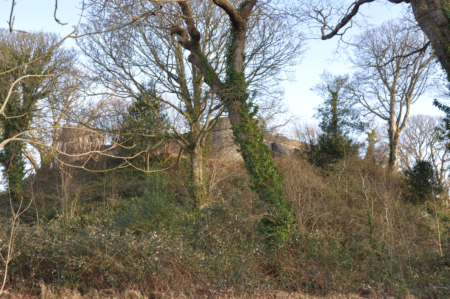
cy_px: 150
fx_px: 562
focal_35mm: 45
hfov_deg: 43.7
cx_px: 225
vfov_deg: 29.8
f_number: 8
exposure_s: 1/60
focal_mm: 30
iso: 200
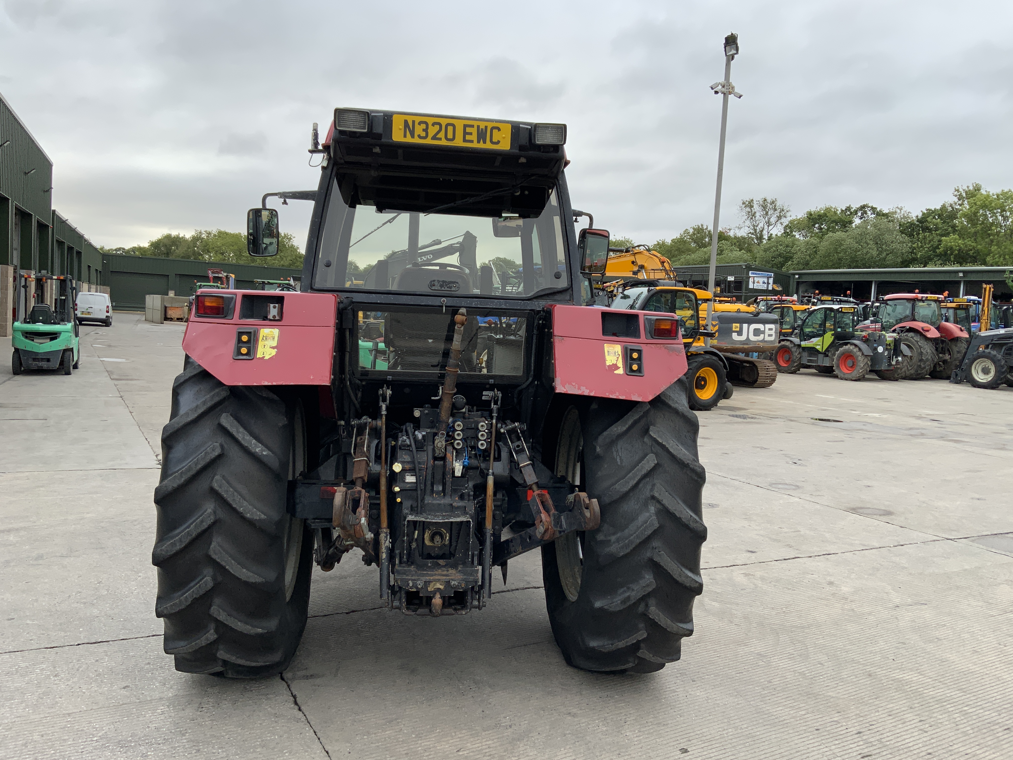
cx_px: 506
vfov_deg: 48.2
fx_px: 849
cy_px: 380
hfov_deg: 61.7
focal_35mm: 29
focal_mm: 3
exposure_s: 1/238
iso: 16
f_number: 1.8
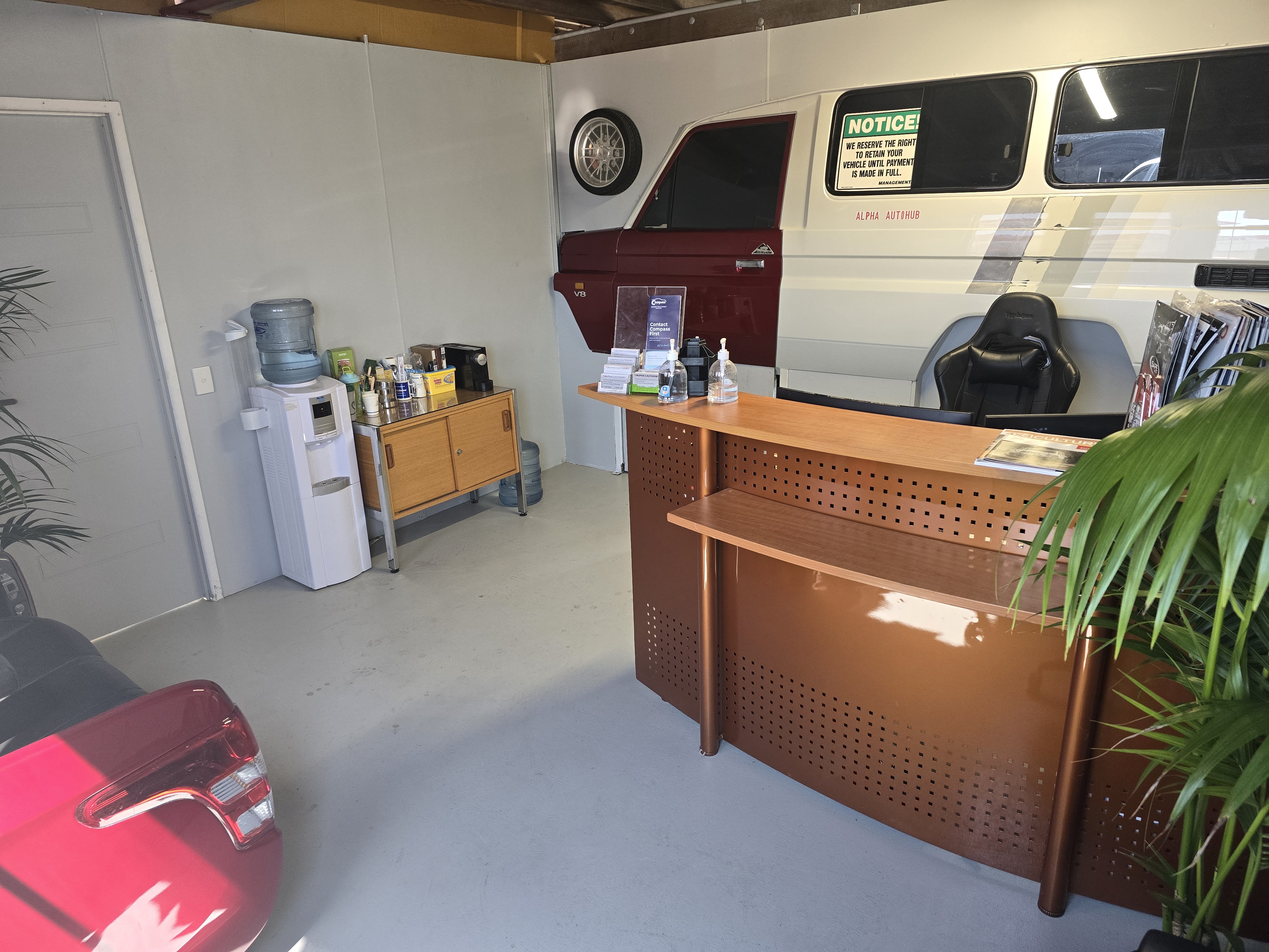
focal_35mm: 23
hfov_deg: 73.9
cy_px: 476
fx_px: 843
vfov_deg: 58.9
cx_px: 634
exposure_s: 1/100
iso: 250
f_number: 1.7
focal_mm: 6.3
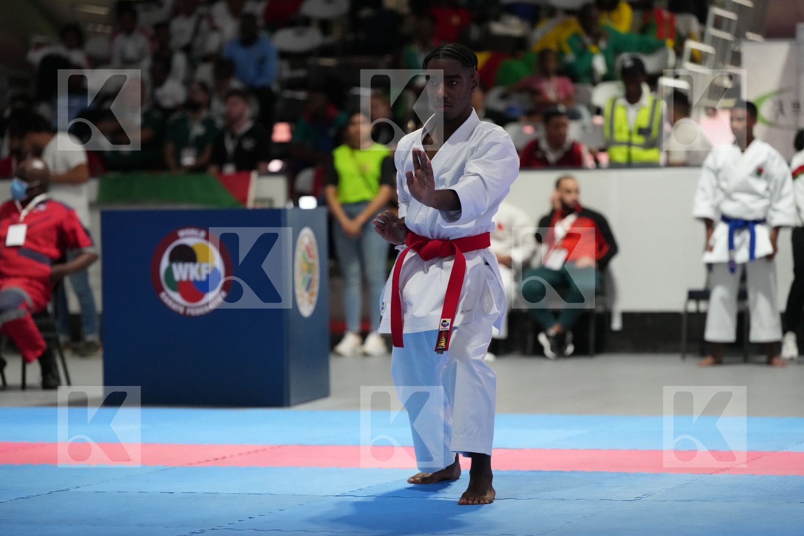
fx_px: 2881
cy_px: 268
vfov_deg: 10.6
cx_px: 402
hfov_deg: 15.9
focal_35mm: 129
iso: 5000
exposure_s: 1/500
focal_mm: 129
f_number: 2.8
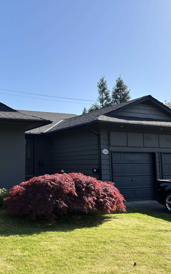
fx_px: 276
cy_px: 138
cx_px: 25
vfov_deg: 52.7
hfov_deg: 33.0
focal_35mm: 37
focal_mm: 5.7
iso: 50
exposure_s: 1/3077
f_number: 1.5
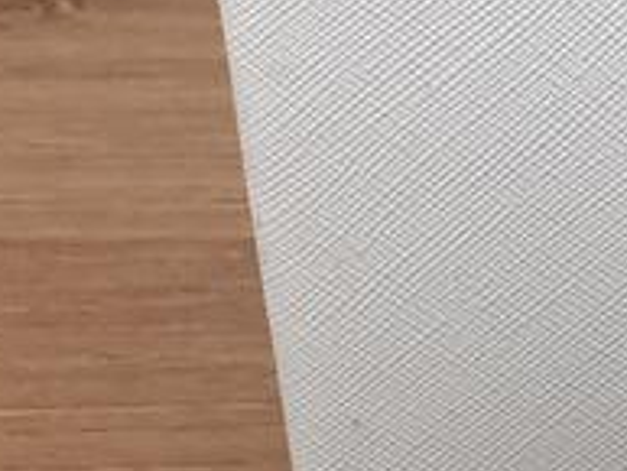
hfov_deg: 10.8
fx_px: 3117
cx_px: 1095
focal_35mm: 172
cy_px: -799
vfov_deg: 7.8
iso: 320
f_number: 2.4
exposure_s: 1/40
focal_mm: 4.3
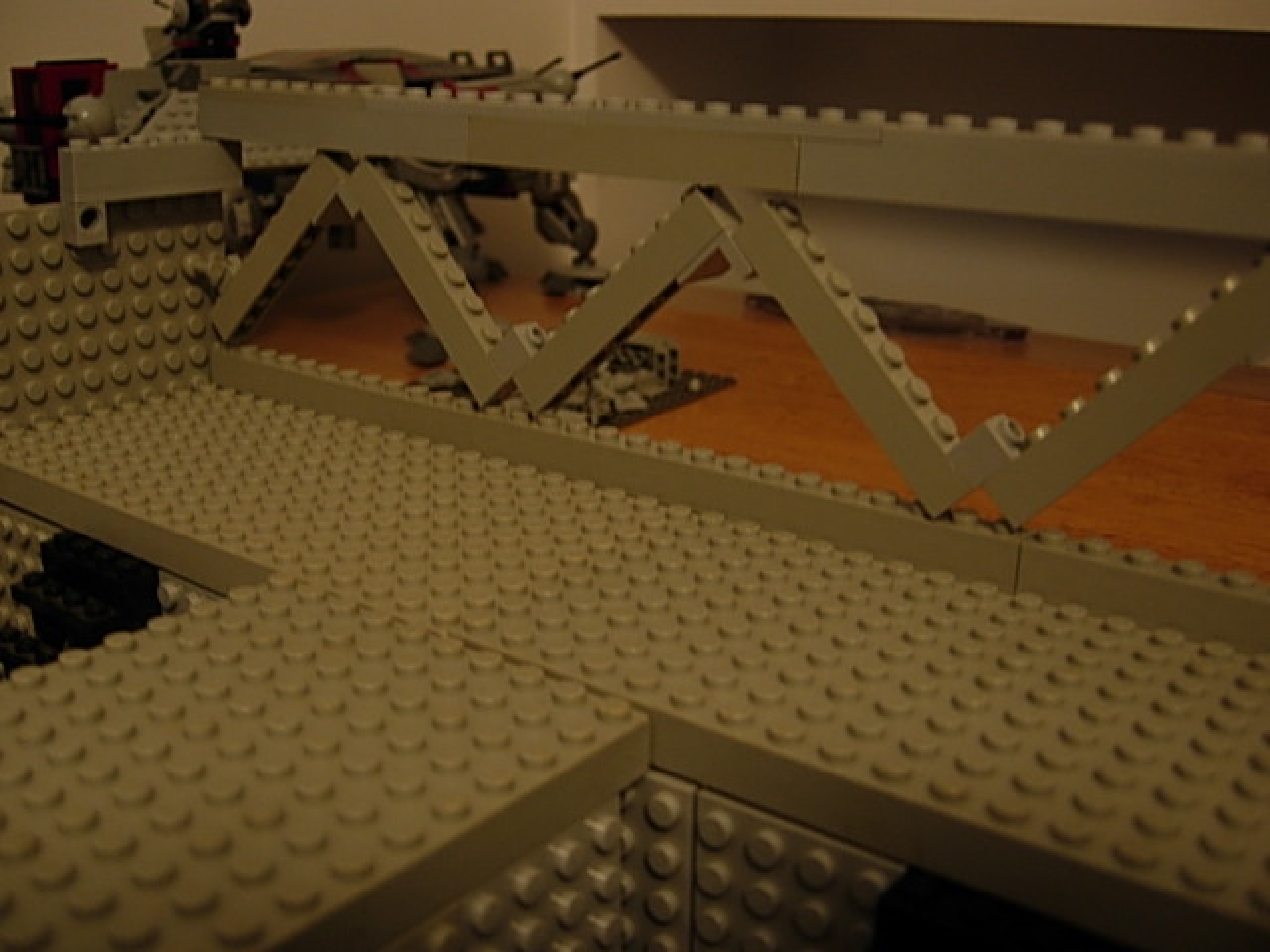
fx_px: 1321
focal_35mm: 36
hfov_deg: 51.4
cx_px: 635
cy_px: 476
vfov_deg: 39.7
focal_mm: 7.5
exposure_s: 1/4
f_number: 2.7
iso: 109
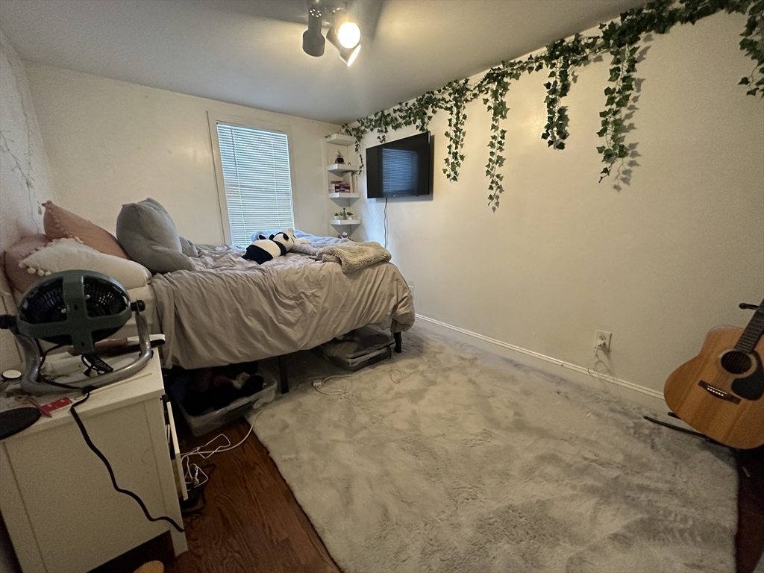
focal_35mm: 14
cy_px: 286
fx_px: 309
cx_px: 382
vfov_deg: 85.7
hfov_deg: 102.1
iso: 400
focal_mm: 2.22
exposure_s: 1/60
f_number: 2.2
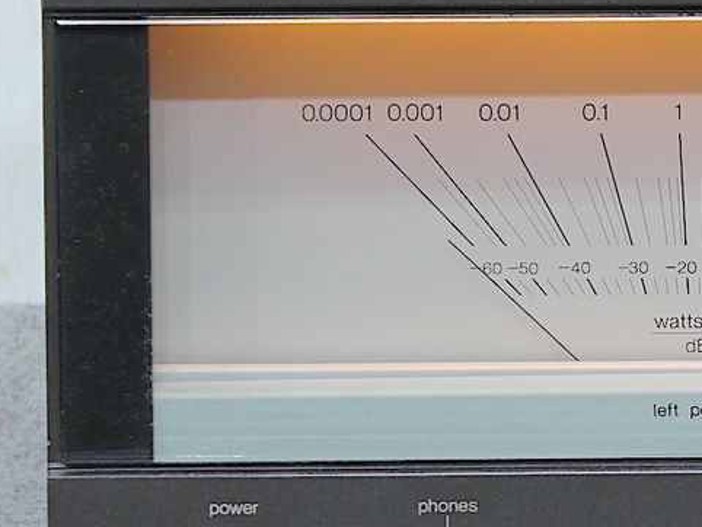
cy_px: 259
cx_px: 689
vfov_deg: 2.5
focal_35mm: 597
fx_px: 12113
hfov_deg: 3.3
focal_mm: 53.8
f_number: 5.8
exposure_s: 1/6
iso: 200
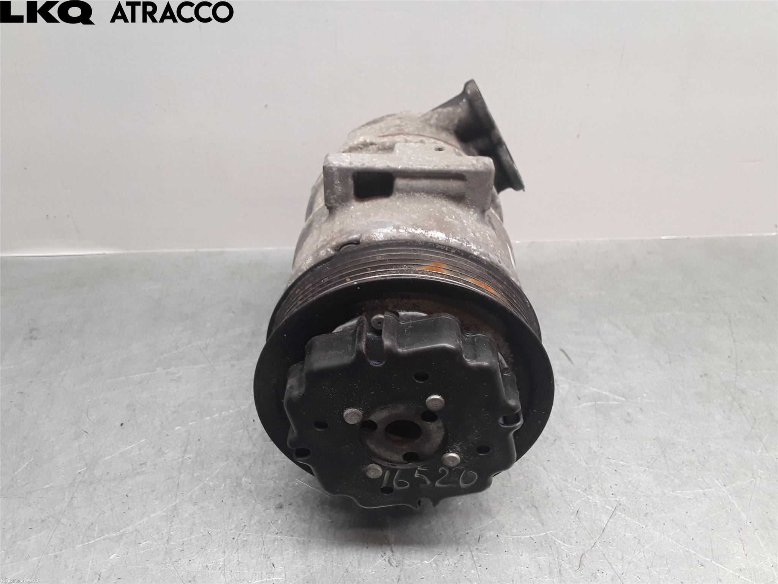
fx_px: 629
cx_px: 389
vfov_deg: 49.7
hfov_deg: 63.4
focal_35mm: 28
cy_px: 292
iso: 50
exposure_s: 1/50
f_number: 1.9
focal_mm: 2.91
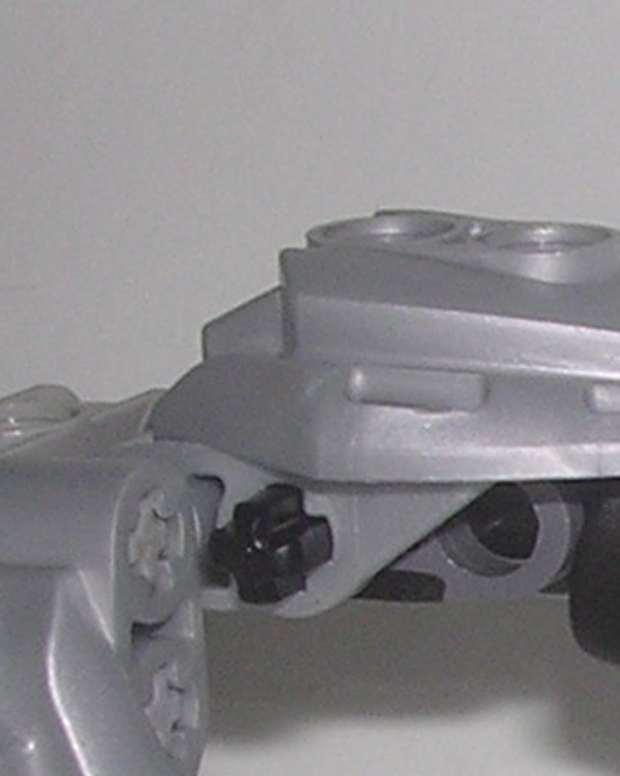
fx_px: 4384
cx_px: 1180
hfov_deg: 7.8
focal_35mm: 191
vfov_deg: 9.9
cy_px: 975
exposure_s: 1/60.1
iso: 100
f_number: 5.6
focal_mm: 5.8
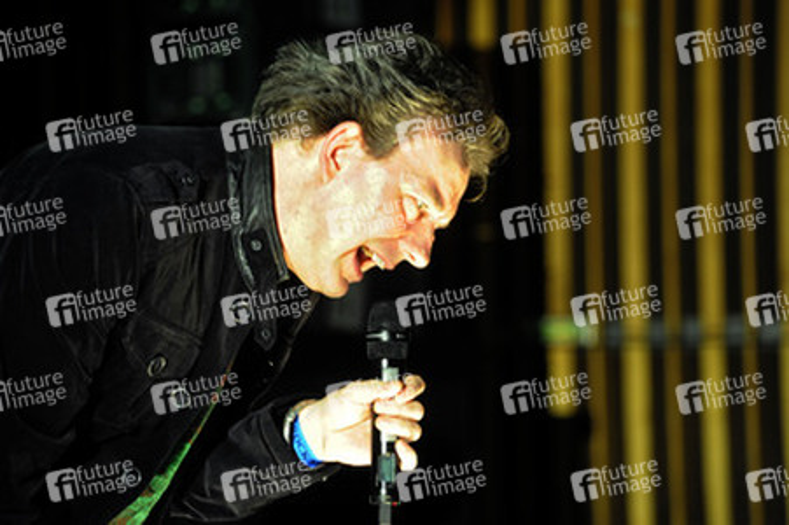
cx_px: 394
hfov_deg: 12.5
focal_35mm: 165
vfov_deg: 8.3
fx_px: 3614
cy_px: 262
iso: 3200
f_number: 5.6
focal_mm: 165
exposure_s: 1/50
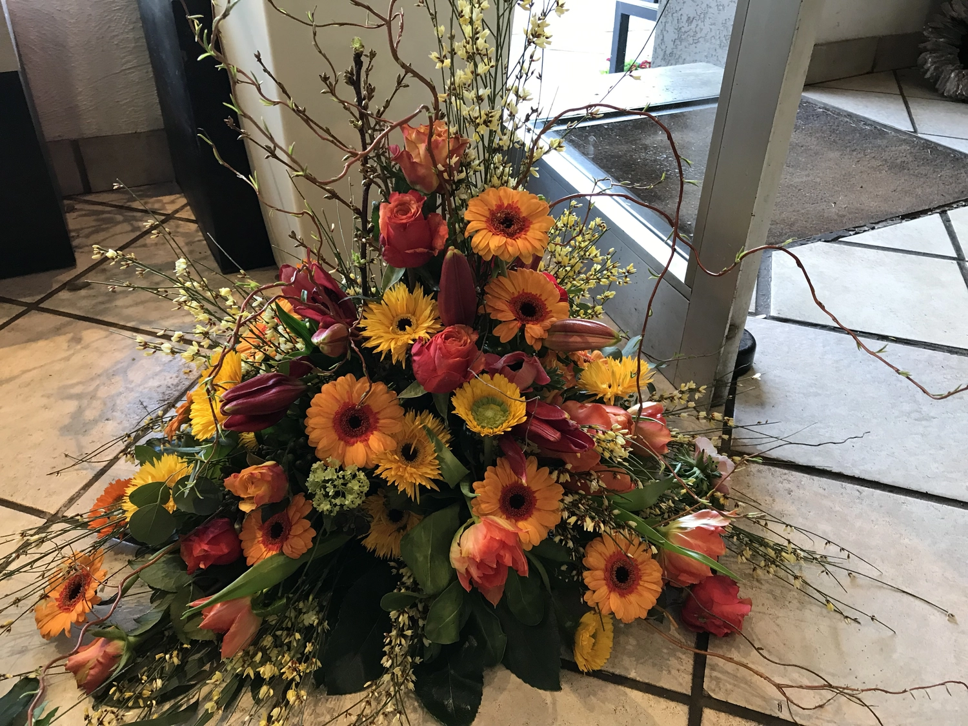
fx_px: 783
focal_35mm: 28
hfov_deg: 63.4
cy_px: 363
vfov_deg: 49.7
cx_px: 484
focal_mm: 3.99
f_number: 1.8
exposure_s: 1/17
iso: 40
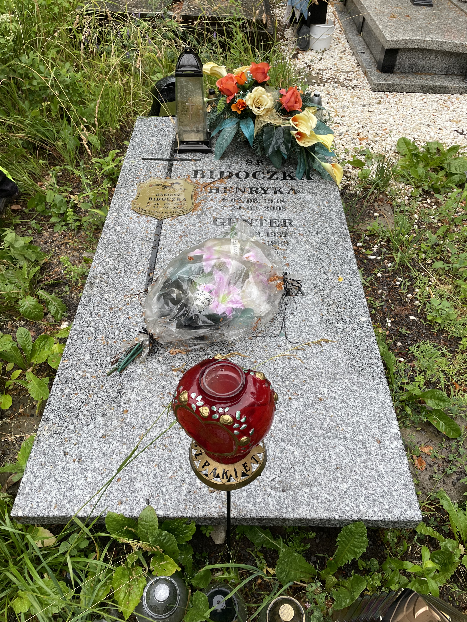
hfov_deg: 53.1
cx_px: 234
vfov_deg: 67.3
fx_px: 468
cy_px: 311
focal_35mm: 26
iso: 32
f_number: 1.6
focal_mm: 4.2
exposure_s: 1/258
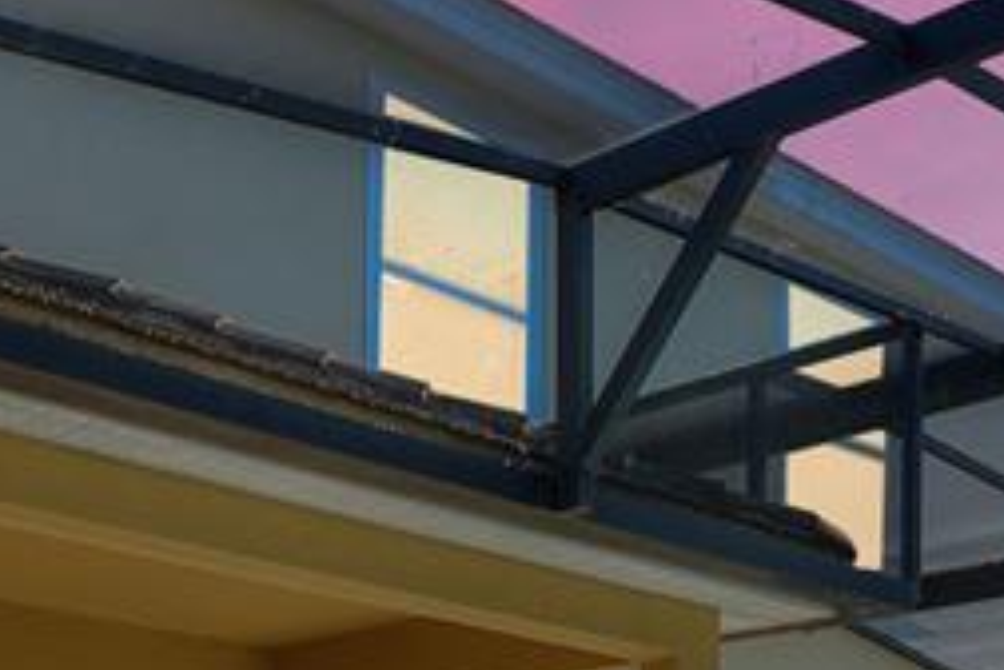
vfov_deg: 19.2
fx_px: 1701
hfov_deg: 30.8
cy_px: 1033
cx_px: 980
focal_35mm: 61
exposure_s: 1/640
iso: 100
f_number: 4.5
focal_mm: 10
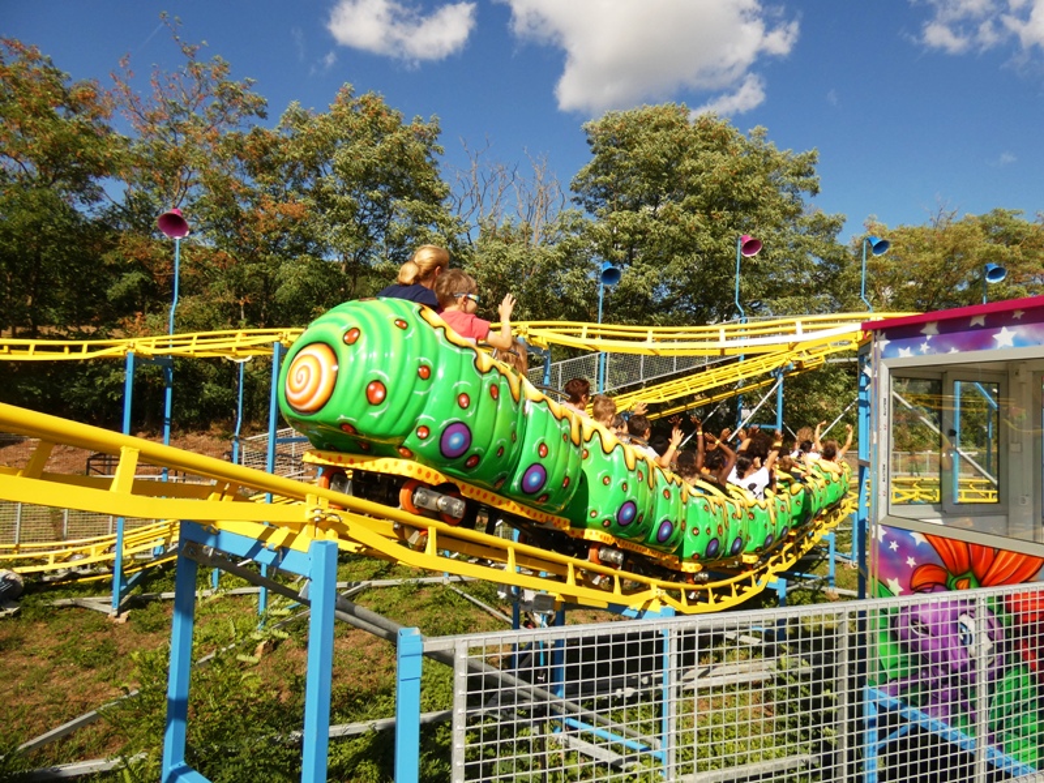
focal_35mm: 20
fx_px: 603
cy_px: 392
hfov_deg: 81.7
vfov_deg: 66.0
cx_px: 522
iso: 80
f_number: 2.8
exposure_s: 1/1600
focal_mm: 3.6
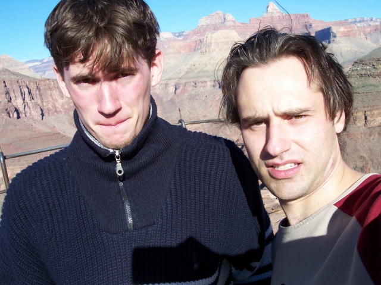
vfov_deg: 37.7
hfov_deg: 49.0
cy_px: 142
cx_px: 190
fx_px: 418
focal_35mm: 38
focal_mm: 8
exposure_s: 1/500
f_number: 4.8
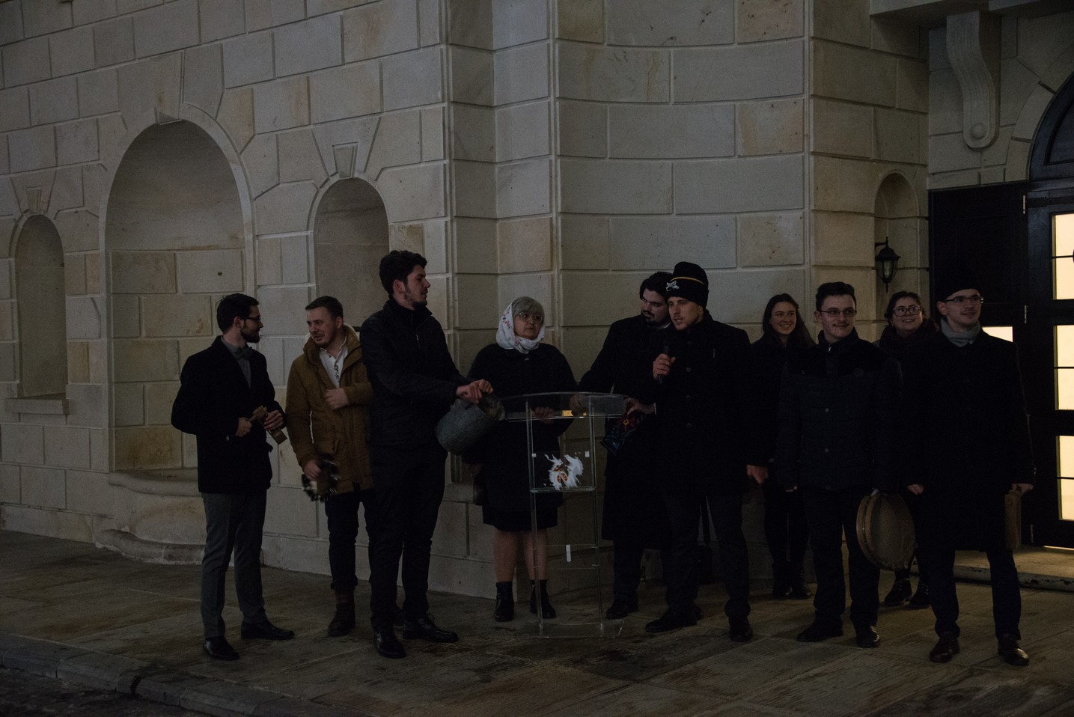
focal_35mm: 50
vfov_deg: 27.0
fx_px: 1492
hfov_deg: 39.6
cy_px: 358
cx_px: 537
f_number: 4.5
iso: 6400
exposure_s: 1/40
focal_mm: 50
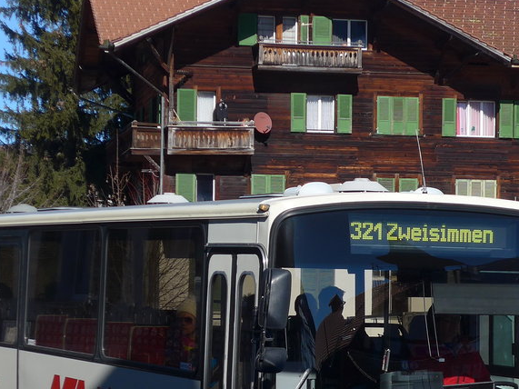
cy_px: 340
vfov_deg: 11.9
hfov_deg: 15.9
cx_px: 337
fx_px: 1859
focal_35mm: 124
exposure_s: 1/1300
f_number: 3.5
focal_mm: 12
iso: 80
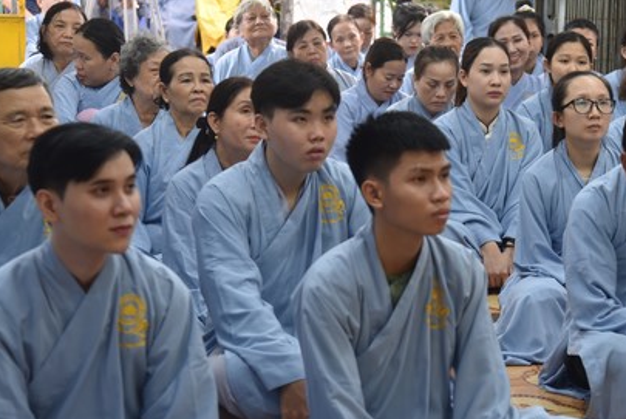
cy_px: 135
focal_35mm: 101
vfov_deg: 13.6
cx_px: 396
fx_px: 1758
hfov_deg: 20.1
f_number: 4
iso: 720
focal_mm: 66
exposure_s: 1/60
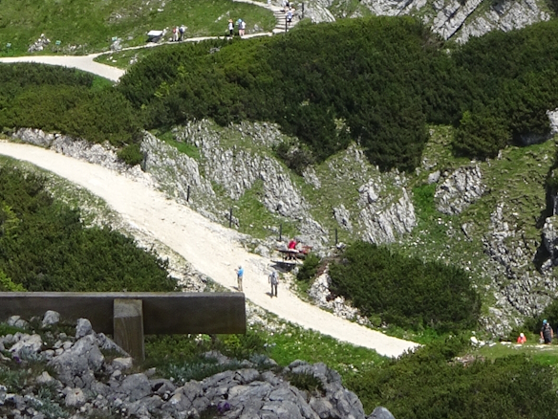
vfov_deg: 5.0
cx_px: 182
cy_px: -14
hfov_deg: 6.7
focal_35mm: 296
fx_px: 4771
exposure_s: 1/500
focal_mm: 15.45
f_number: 5
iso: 80
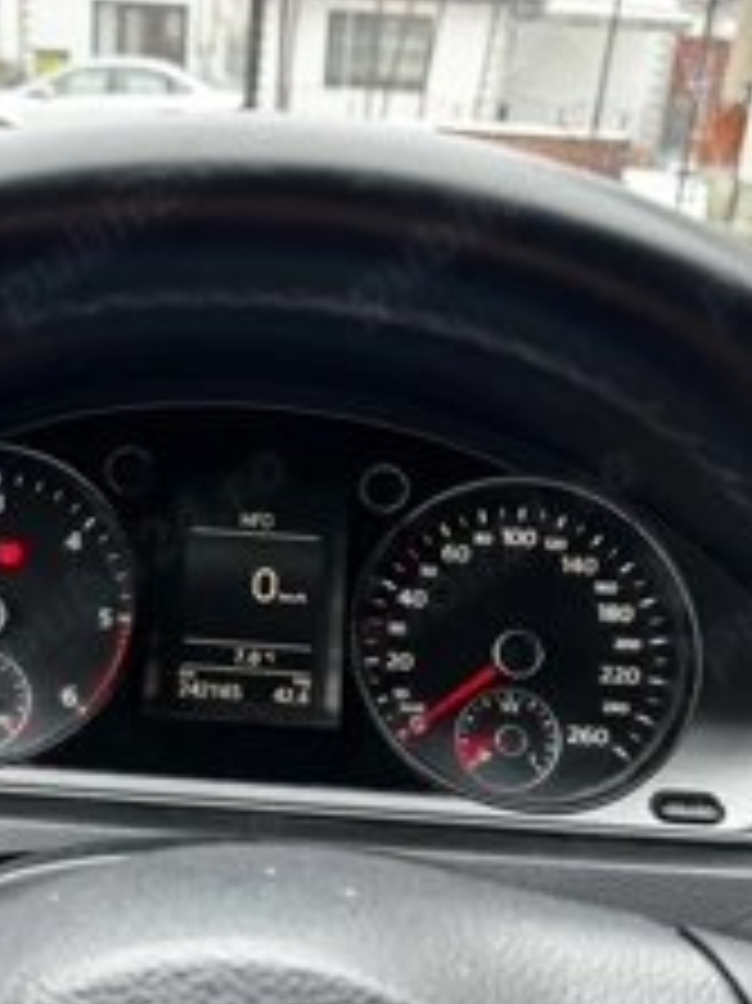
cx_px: 230
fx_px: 1247
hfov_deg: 33.2
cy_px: 612
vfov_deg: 43.6
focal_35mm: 43
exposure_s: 1/60
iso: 500
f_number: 1.78
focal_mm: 6.76
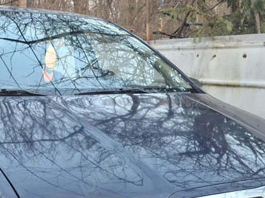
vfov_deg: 24.5
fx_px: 452
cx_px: 71
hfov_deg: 32.2
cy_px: 156
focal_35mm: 59
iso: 100
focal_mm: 4.69
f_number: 1.8
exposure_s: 1/100
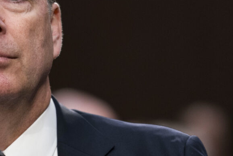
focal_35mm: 608
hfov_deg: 3.4
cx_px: 36
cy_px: 134
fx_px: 3936
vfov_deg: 2.3
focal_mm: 200
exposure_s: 1/400
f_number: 2.8
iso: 1000
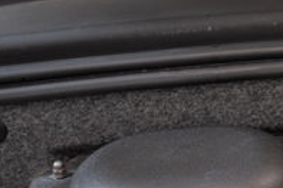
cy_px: 134
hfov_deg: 10.0
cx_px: 549
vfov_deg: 7.1
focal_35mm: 193
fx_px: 1515
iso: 320
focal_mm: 49.5
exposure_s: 1/4
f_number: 4
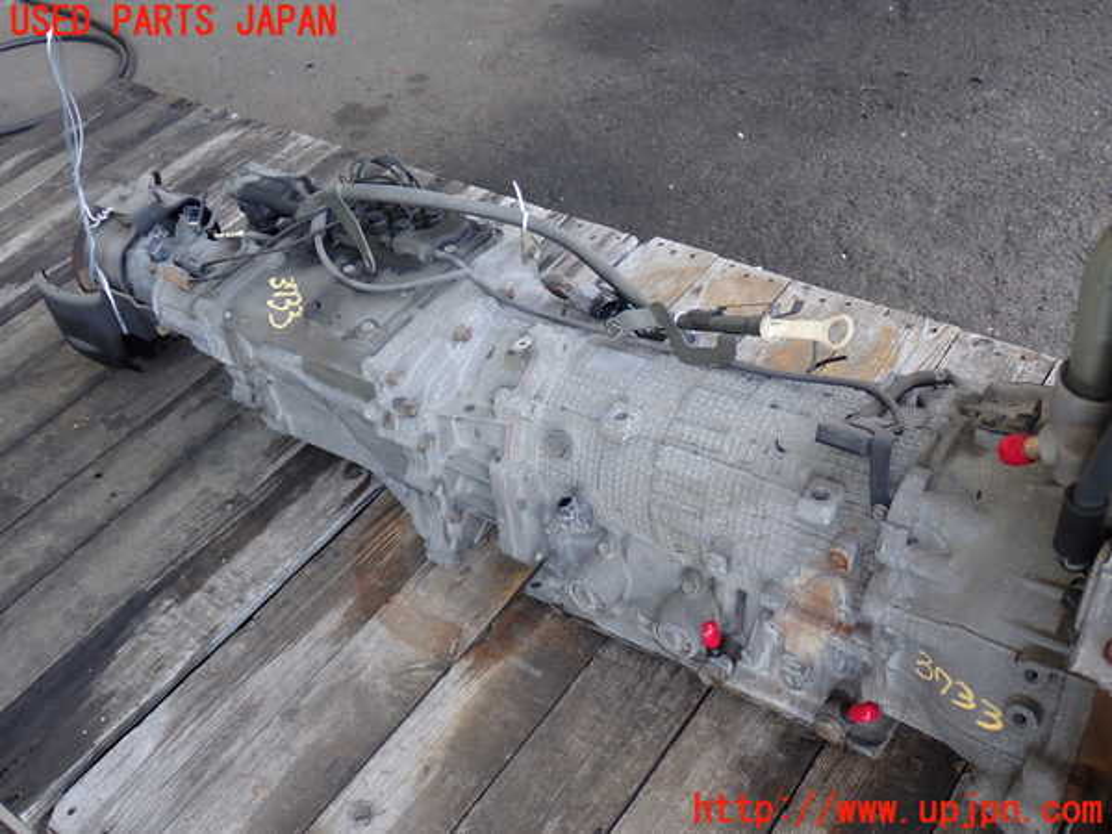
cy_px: 417
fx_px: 1221
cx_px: 556
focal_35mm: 38
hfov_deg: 49.0
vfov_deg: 37.7
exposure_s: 1/80
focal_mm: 6.83
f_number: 2.7
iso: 160
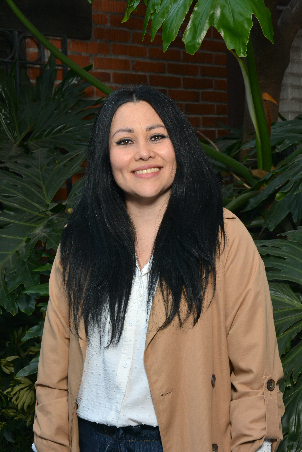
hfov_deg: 18.9
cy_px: 226
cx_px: 151
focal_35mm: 72
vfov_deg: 28.1
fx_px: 905
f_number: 9
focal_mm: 48
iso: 640
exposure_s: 1/100
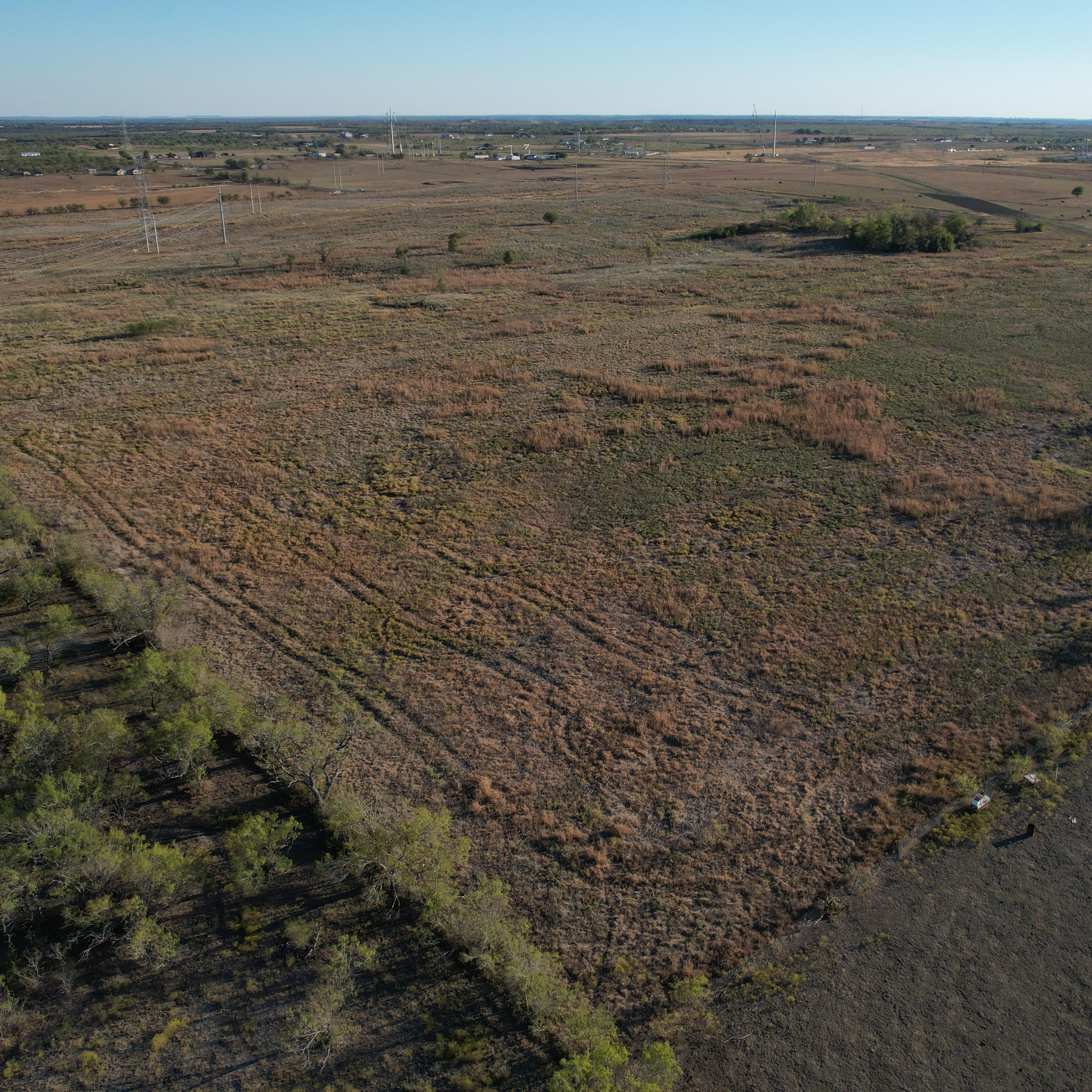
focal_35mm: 29
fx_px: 1035
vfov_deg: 55.6
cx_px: 598
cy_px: 533
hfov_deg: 55.5
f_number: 2.8
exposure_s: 1/1600
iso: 100
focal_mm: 8.38
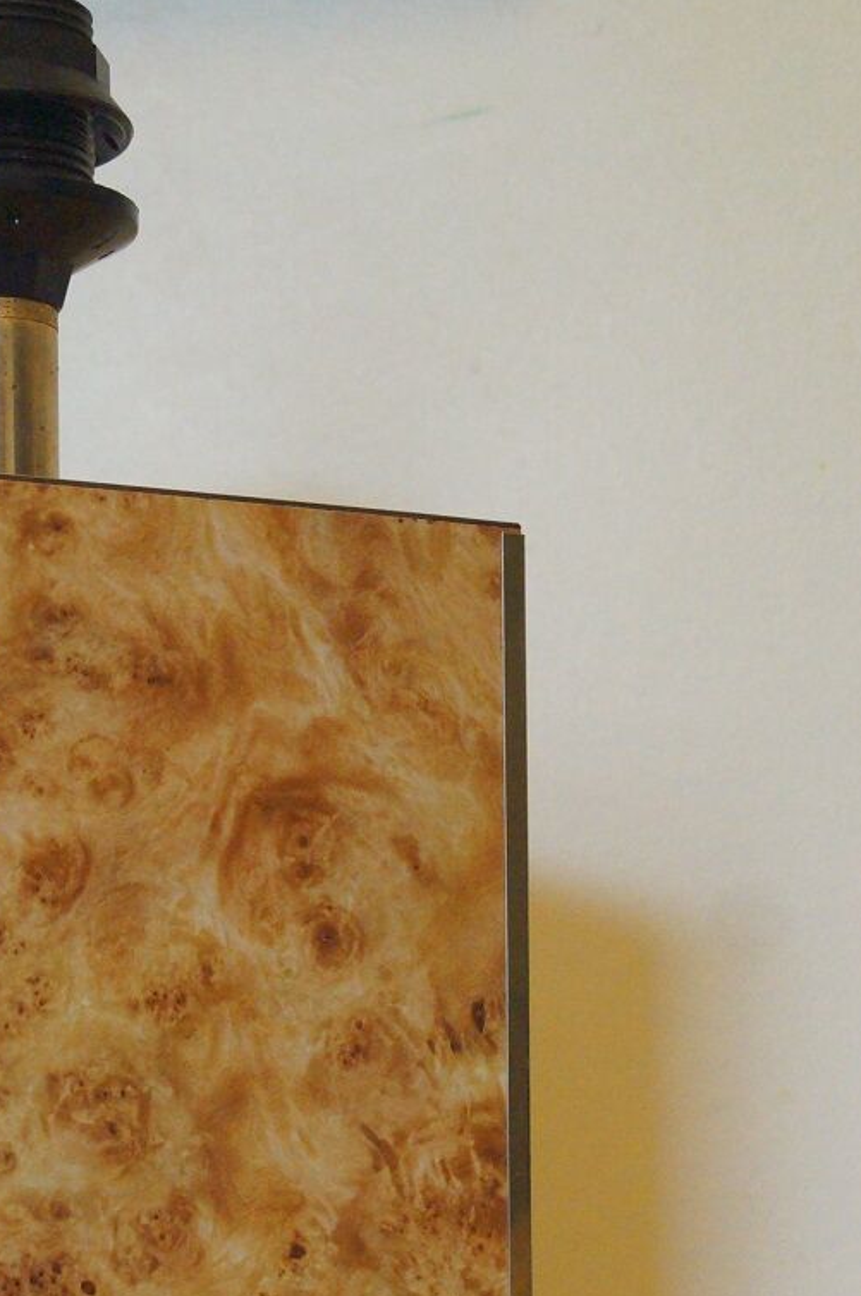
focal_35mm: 88
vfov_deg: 22.6
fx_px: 3164
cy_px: 1171
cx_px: 24
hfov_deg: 15.3
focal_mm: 30
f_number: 4.5
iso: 3200
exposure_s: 1/60
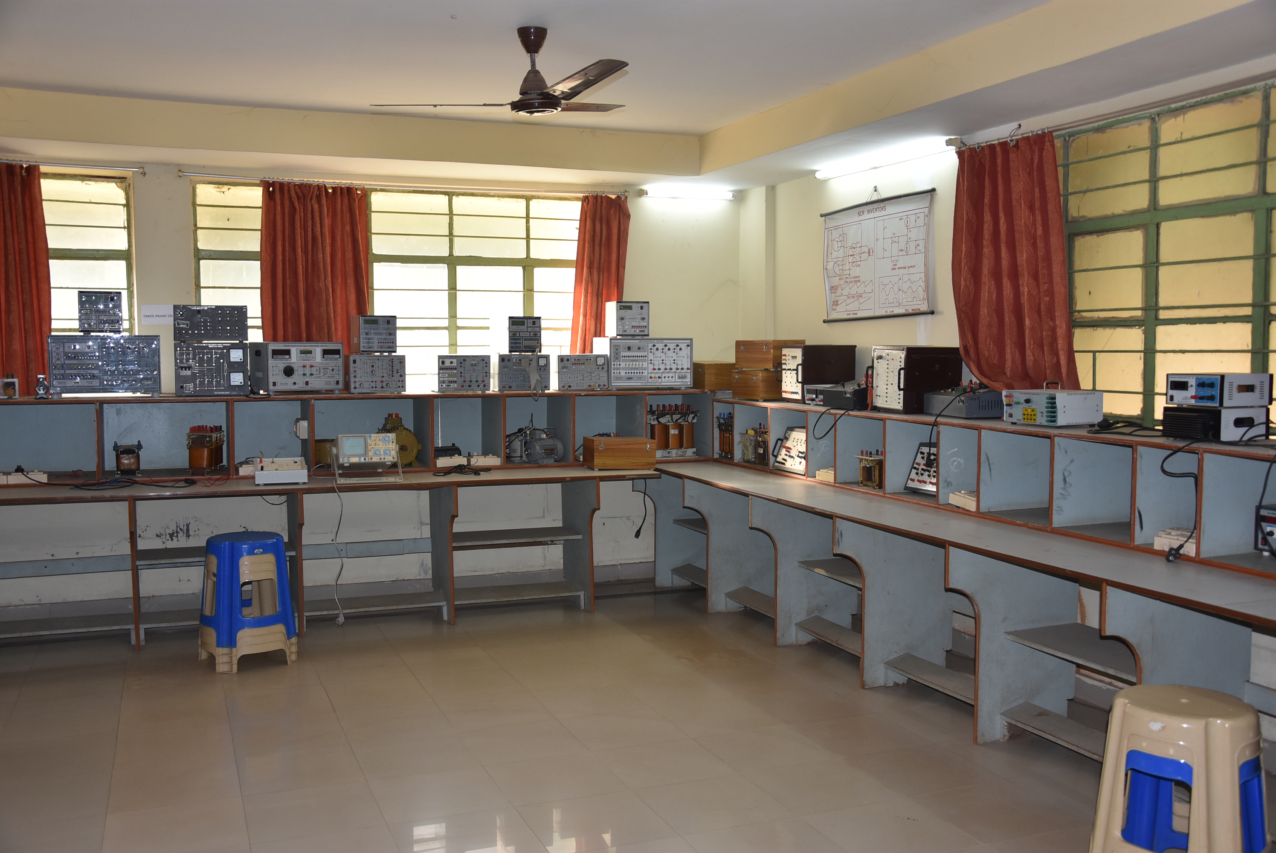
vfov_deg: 40.0
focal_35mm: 33
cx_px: 638
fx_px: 1171
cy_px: 426
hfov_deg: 57.2
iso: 400
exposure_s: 1/100
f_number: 3.8
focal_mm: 22
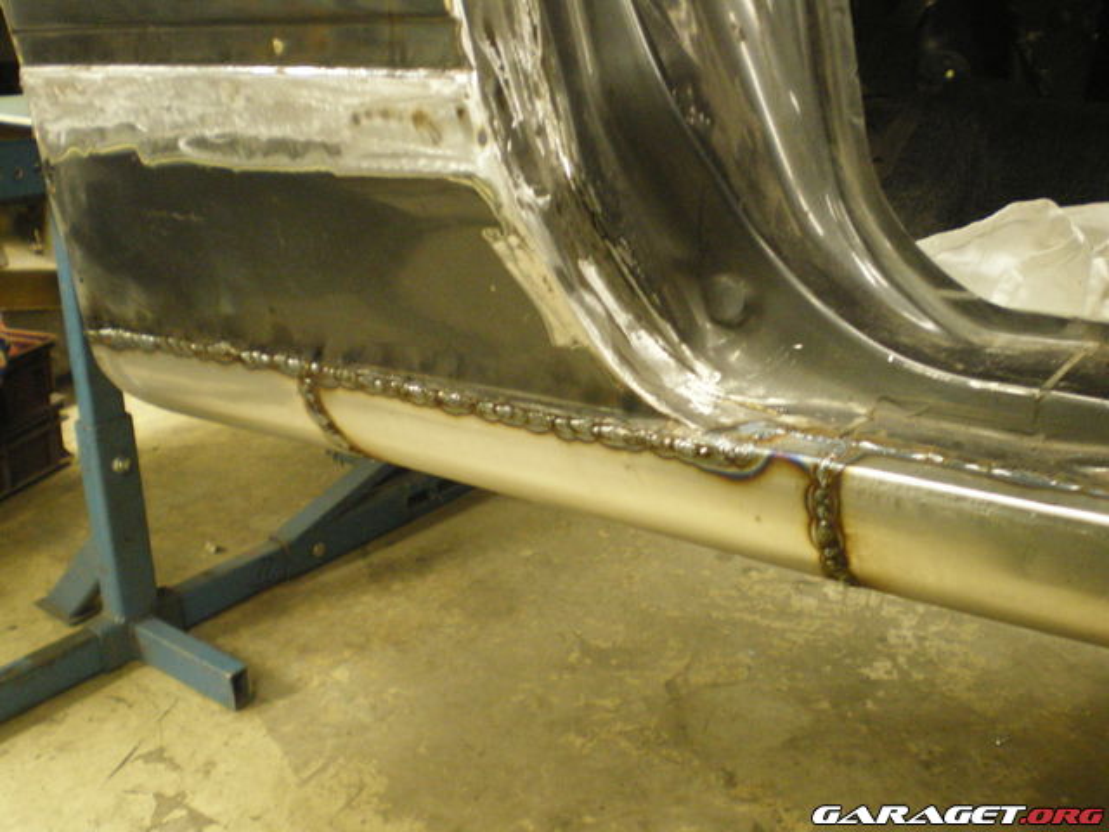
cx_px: 554
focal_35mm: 38
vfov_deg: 37.7
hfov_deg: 49.0
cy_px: 416
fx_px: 1217
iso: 400
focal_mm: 6.3
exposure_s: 1/15
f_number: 3.1
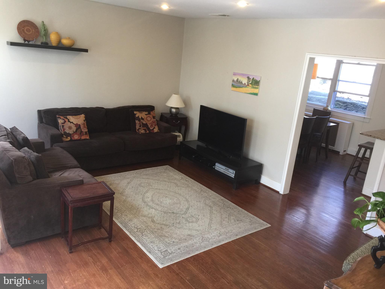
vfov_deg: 48.2
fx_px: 323
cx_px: 192
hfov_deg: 61.7
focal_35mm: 29
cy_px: 144
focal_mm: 4.15
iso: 50
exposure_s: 1/30
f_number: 2.2
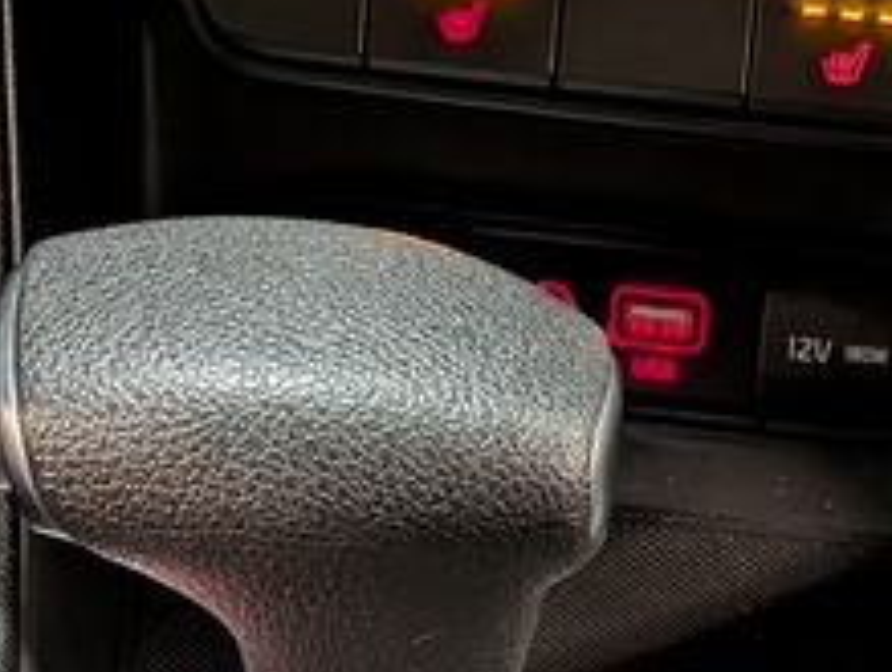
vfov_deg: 11.6
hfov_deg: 17.5
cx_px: 635
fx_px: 2891
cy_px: 1454
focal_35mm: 112
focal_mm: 4.53
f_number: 1.7
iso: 27
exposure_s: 1/50.6
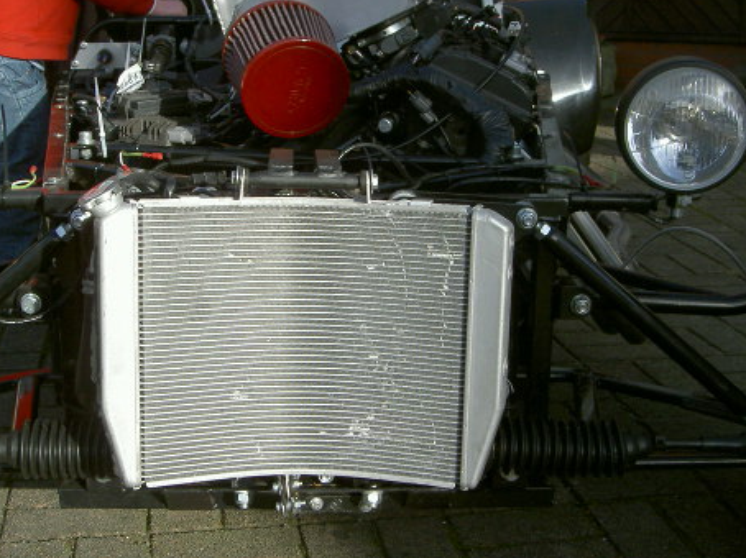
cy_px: 281
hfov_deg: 34.9
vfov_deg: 26.5
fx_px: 1185
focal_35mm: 55
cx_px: 327
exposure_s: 1/556
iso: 100
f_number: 4.7
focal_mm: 8
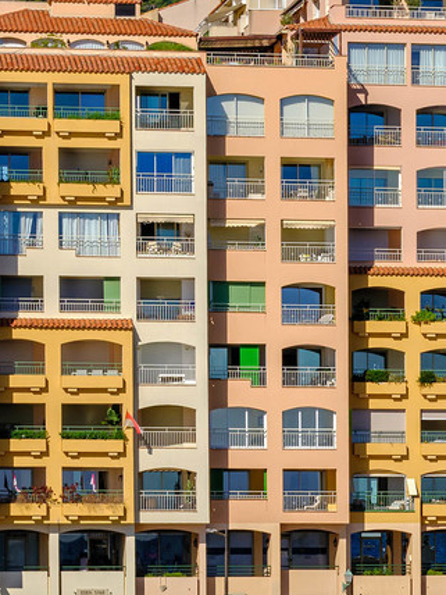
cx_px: 1063
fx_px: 4278
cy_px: 434
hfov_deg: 5.7
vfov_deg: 7.9
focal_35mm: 249
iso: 320
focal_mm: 63
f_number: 11
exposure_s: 1/640
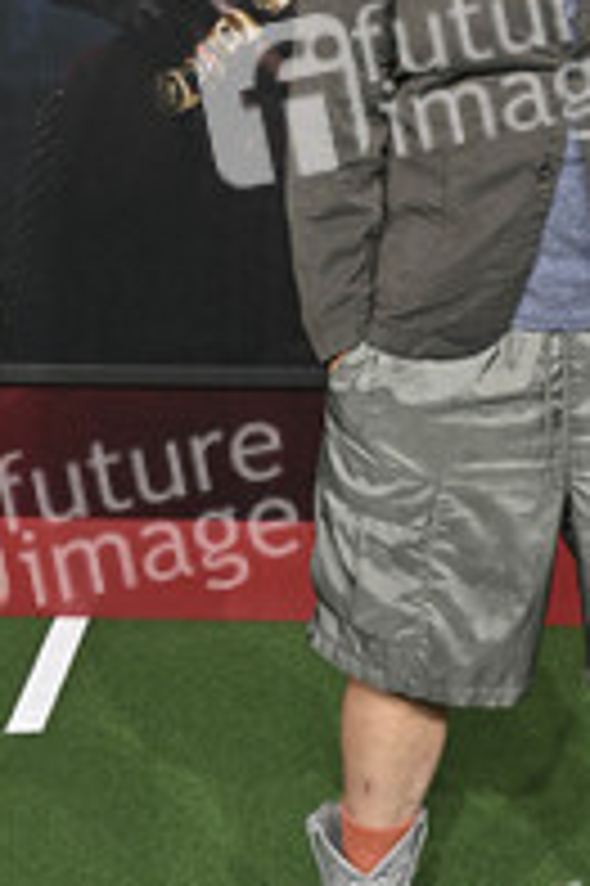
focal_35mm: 79
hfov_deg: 16.9
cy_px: 306
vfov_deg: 25.6
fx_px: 1945
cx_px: 558
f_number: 6.3
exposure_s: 1/400
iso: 400
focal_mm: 39
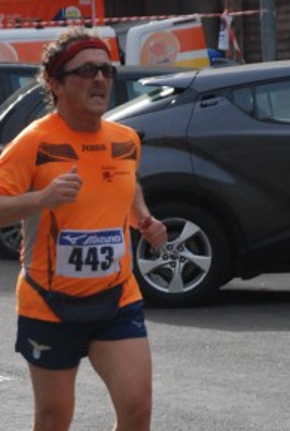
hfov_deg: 5.2
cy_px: 305
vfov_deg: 7.8
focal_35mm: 264
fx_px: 3171
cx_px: 142
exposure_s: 1/1600
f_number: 5.6
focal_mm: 85
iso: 1000
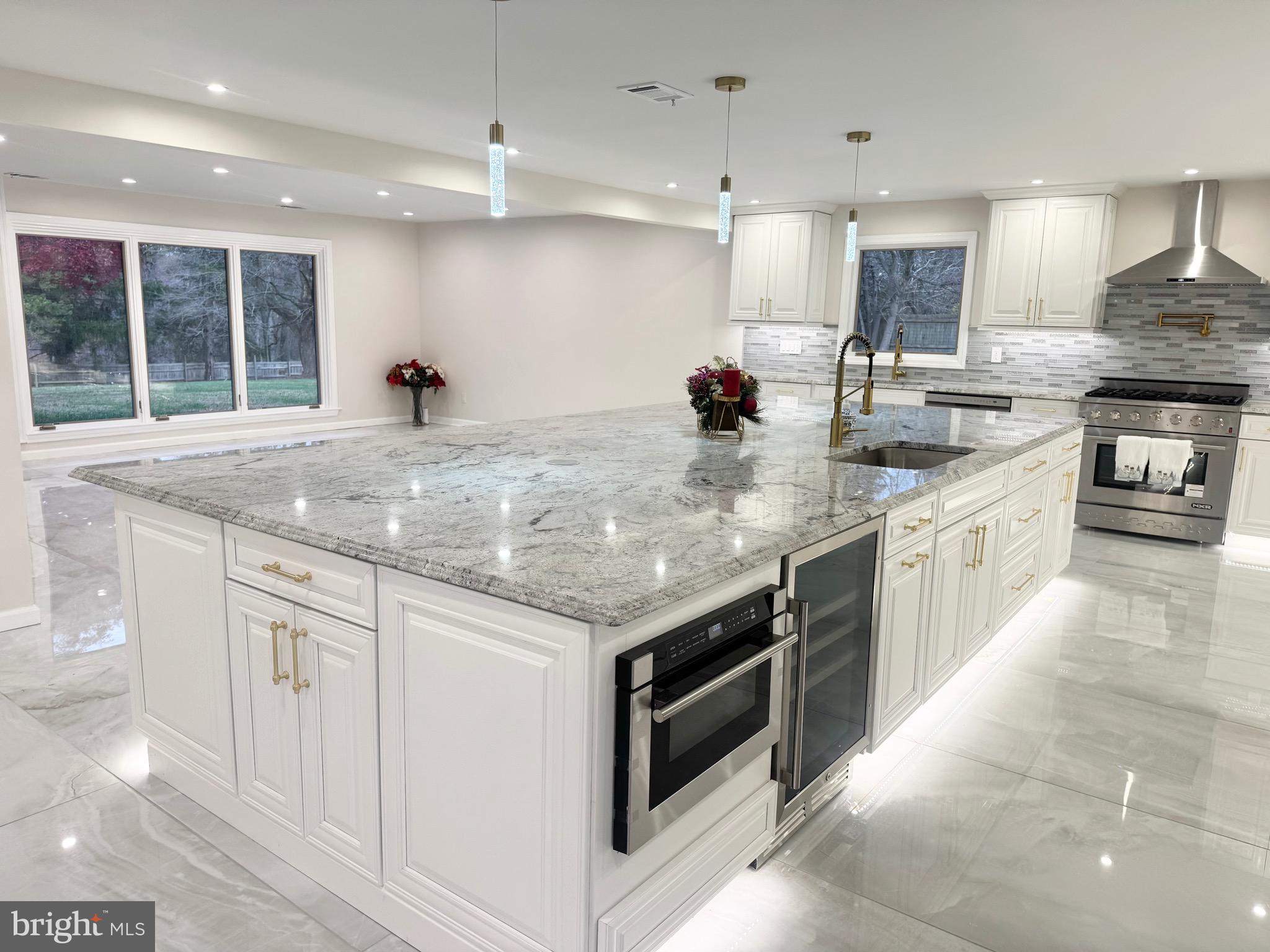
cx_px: 635
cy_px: 476
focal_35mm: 24
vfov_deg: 56.8
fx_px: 881
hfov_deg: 71.6
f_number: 1.78
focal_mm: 6.76
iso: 64
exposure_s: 1/100
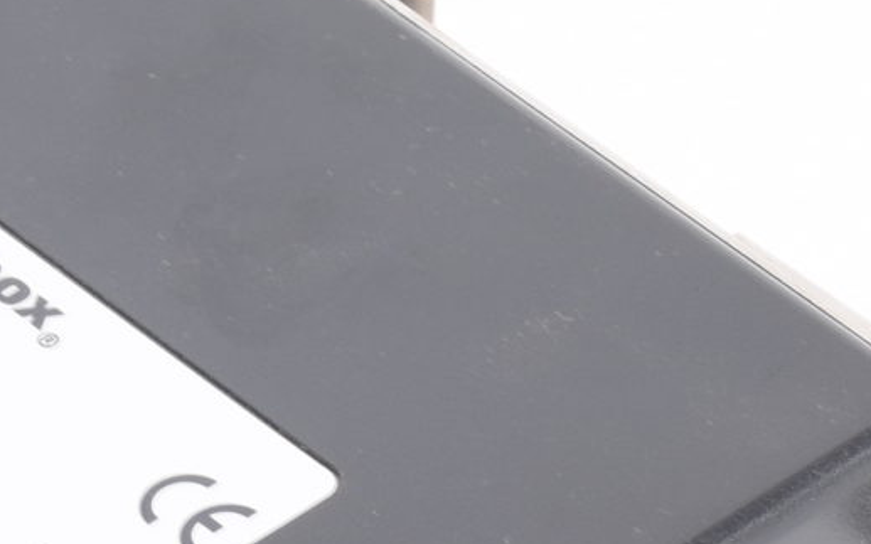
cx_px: 12
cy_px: 524
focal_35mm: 500
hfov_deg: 4.2
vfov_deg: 2.6
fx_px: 11867
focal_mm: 66
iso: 200
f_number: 14
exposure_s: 1/25
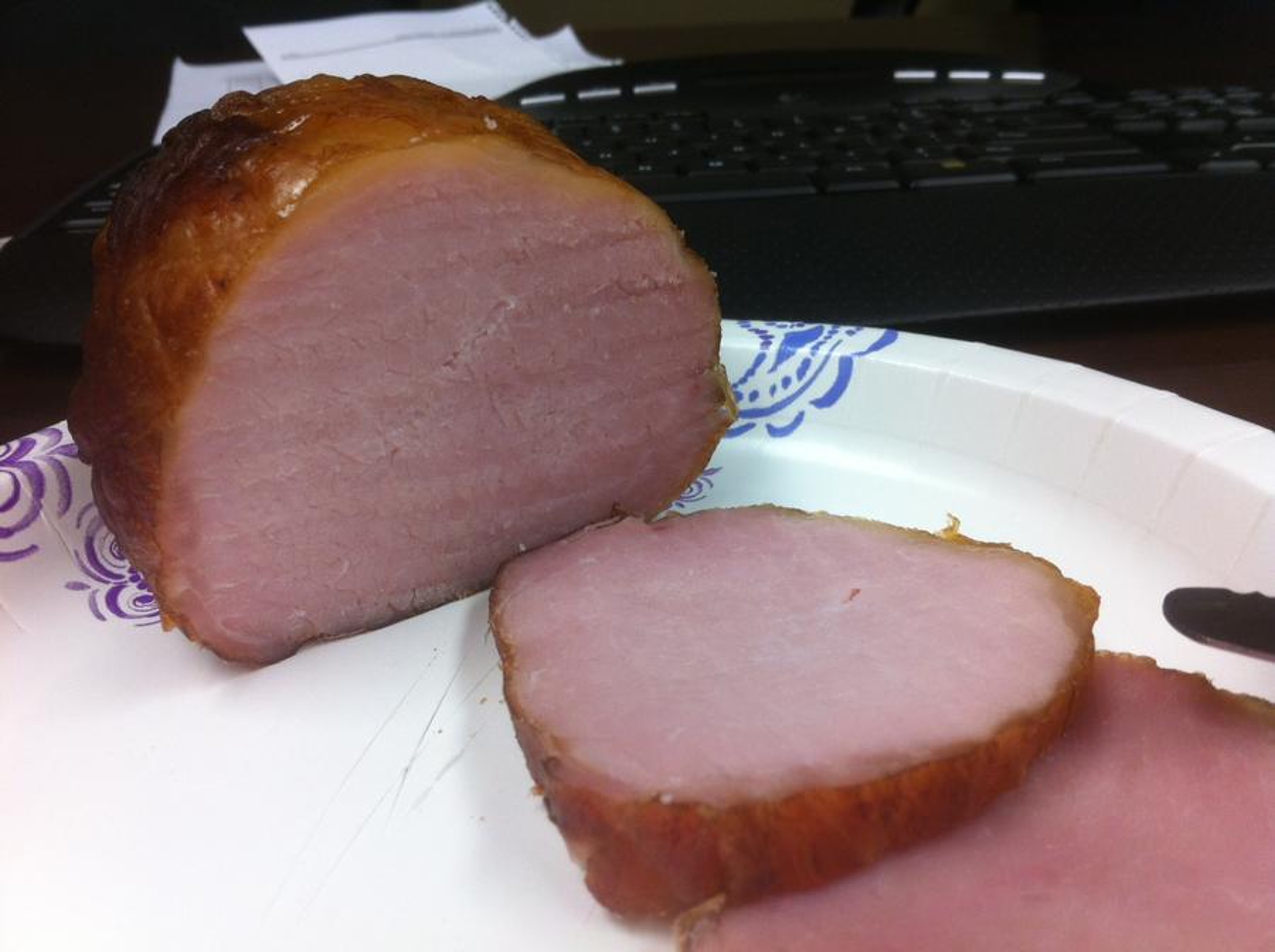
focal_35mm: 35
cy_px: 476
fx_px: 1287
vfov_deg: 40.6
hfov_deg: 52.7
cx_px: 638
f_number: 2.8
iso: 80
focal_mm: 3.85
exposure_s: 1/40
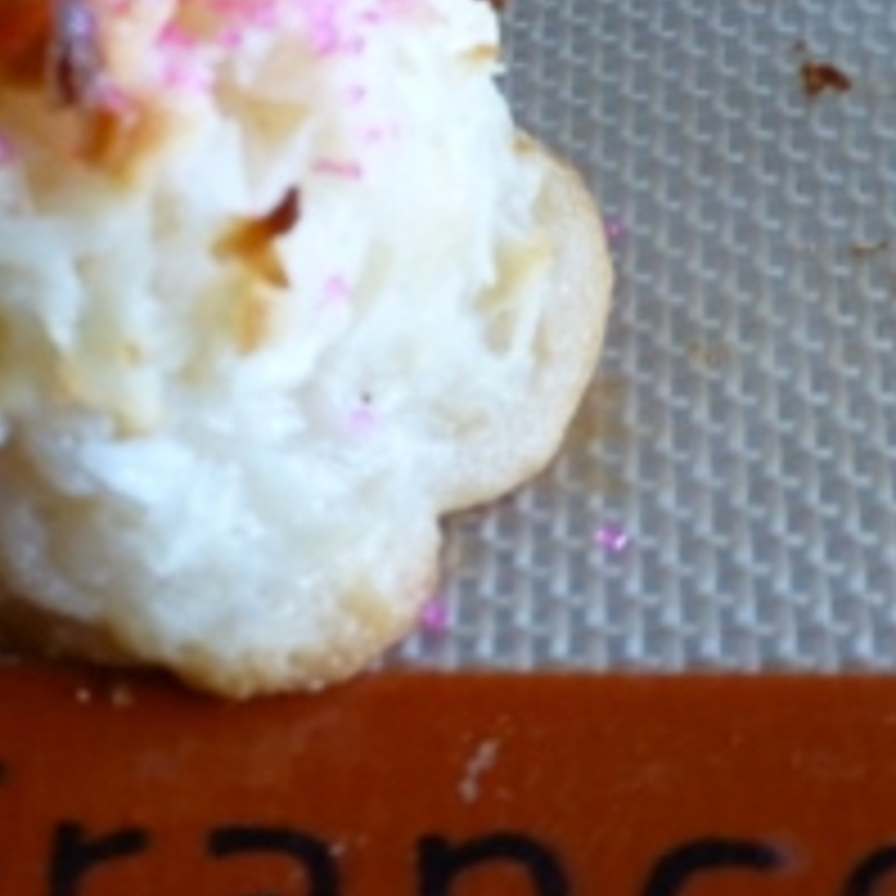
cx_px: 36
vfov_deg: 26.5
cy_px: 225
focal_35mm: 64
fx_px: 1874
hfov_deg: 25.7
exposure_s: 1/50
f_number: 3.6
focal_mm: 5.4
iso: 400
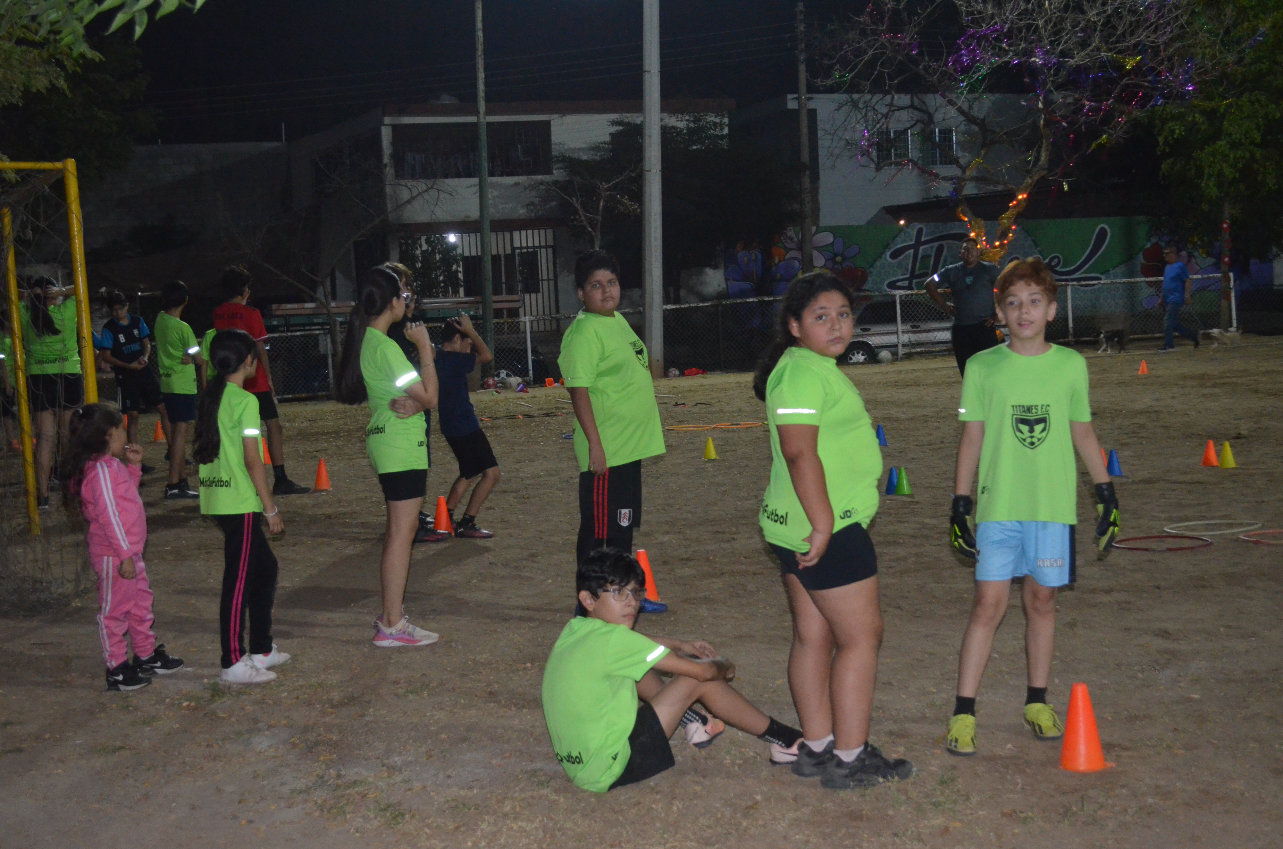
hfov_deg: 37.9
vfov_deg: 25.6
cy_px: 424
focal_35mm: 52
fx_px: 1867
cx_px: 642
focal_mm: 35
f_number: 5
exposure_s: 1/60
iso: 3200
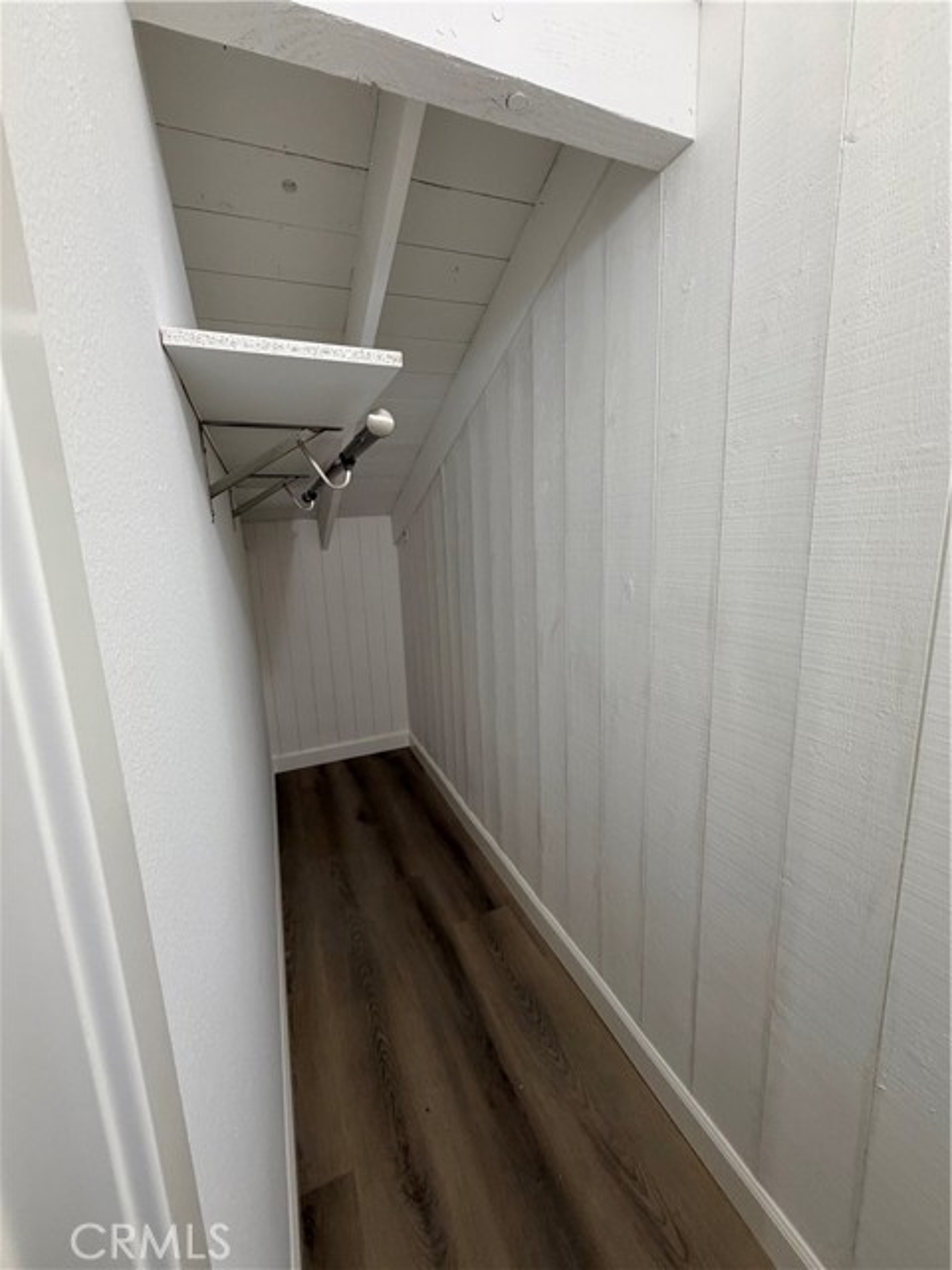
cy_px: 635
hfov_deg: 85.7
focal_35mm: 14
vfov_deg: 102.1
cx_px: 476
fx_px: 513
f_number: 2.2
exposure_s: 1/60
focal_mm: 2.22
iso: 160
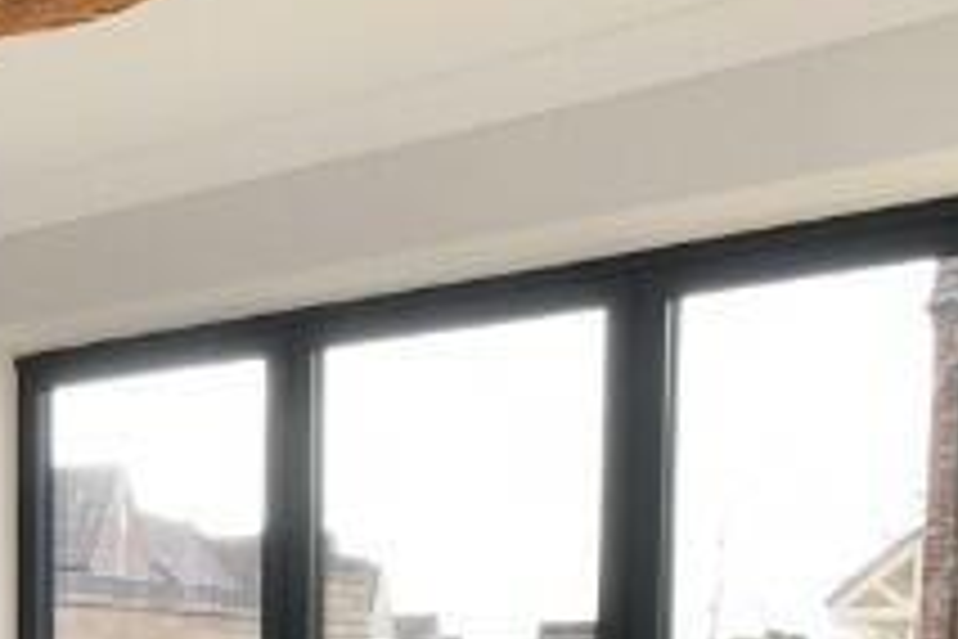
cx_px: -139
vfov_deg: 17.5
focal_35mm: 72
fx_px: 1916
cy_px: 889
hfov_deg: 25.6
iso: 800
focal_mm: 10
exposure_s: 1/200
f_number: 11
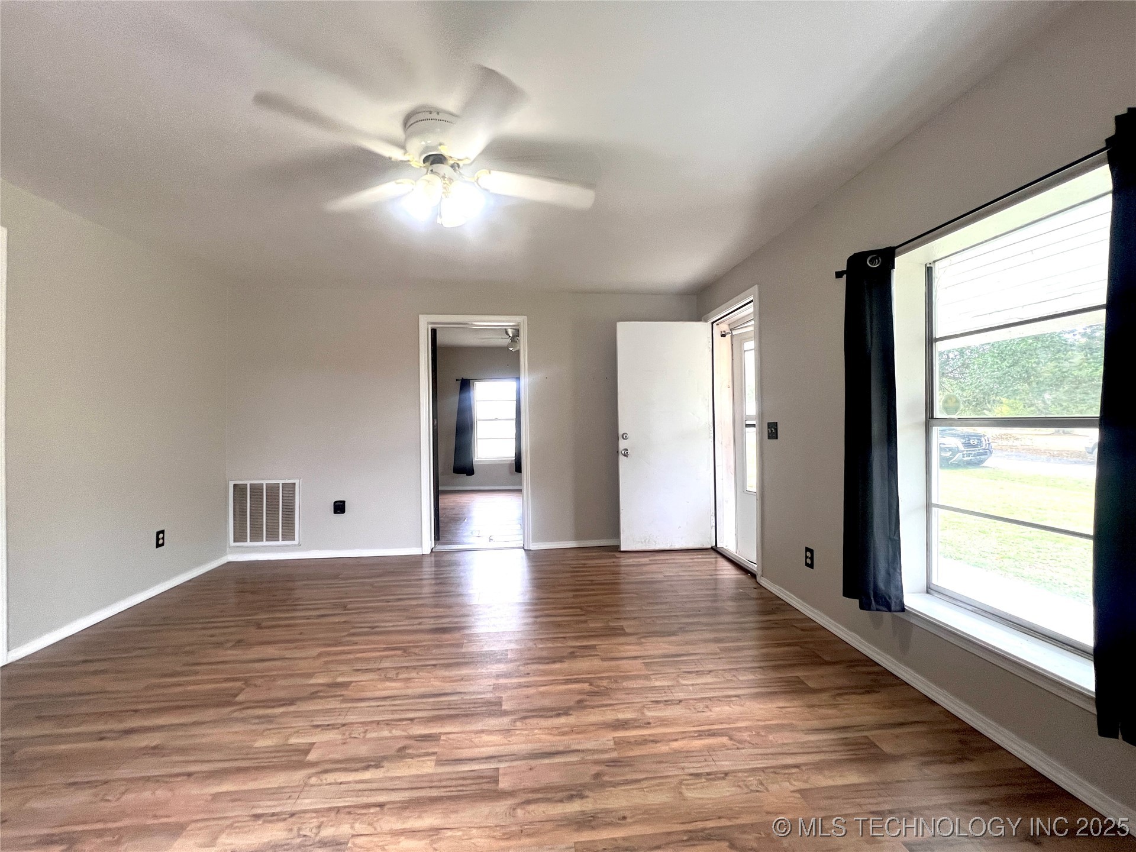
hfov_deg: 106.2
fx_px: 427
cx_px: 568
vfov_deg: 89.9
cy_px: 426
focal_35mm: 13
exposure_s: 1/120
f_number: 1.8
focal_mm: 1.57
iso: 160
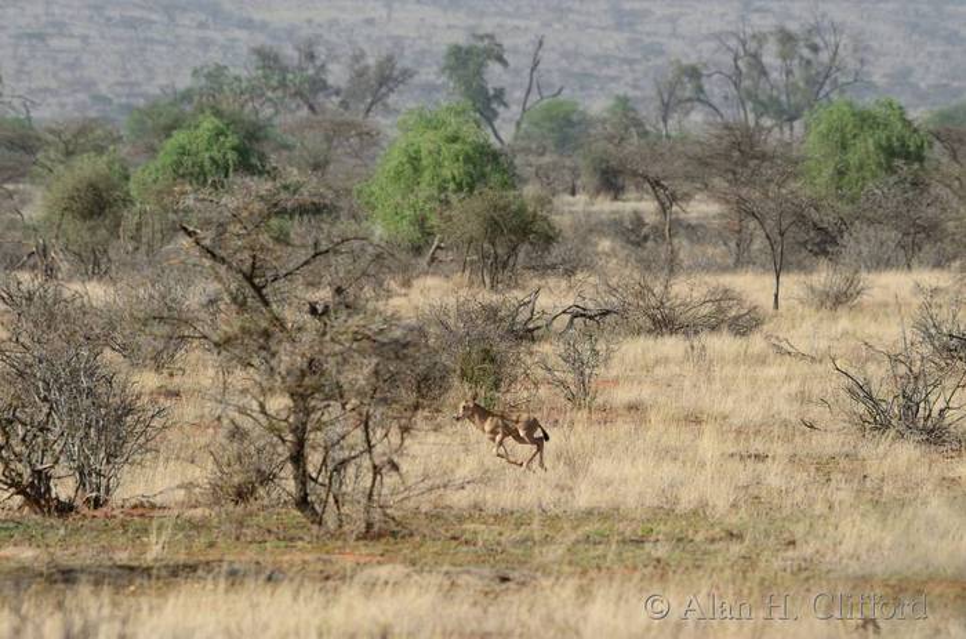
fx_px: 12045
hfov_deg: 4.6
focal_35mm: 450
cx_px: 483
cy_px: 320
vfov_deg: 3.0
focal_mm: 300
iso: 200
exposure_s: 1/640
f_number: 7.1
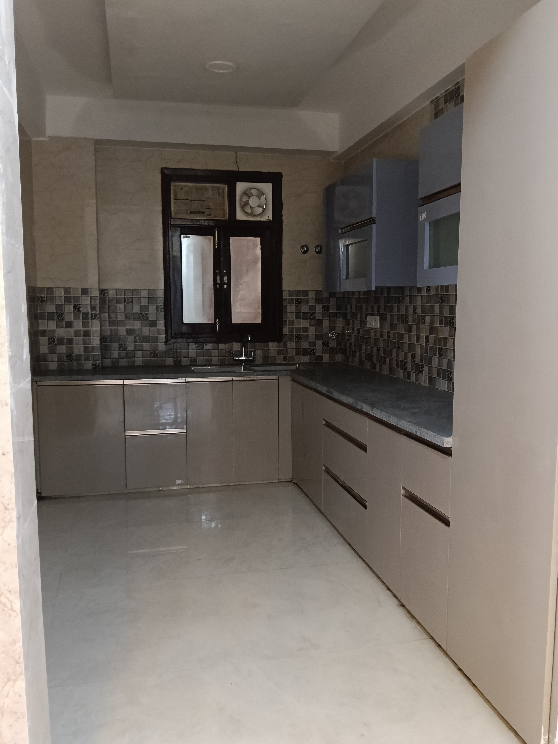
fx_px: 602
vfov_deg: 63.4
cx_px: 283
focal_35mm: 28
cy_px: 370
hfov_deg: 49.7
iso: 640
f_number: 1.8
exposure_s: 1/33.3
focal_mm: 3.98
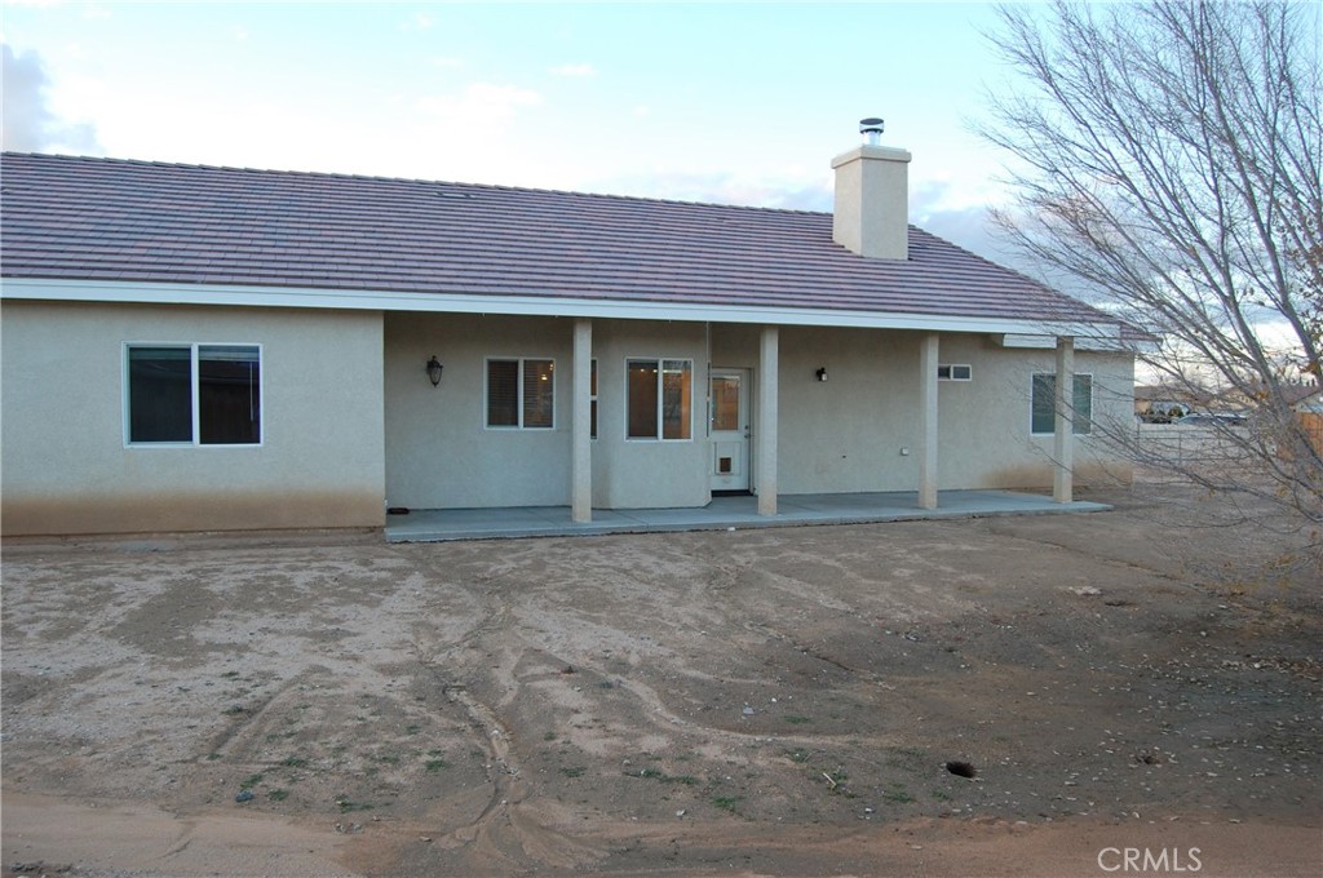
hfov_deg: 67.4
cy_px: 439
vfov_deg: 47.8
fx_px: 991
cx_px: 662
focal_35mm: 27
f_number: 5
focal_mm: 18
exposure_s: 1/100
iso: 400
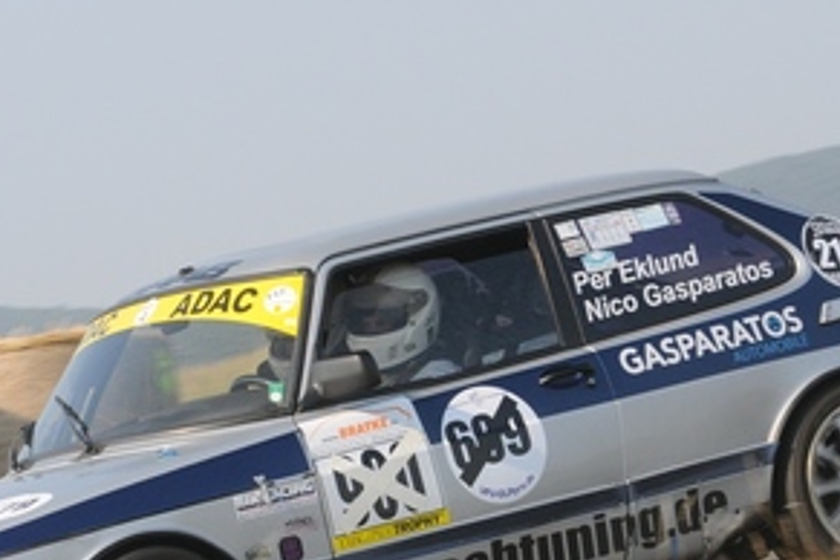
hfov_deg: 3.3
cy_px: 381
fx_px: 14419
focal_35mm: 618
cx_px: 367
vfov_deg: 2.2
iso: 640
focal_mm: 200
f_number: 9
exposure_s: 1/500
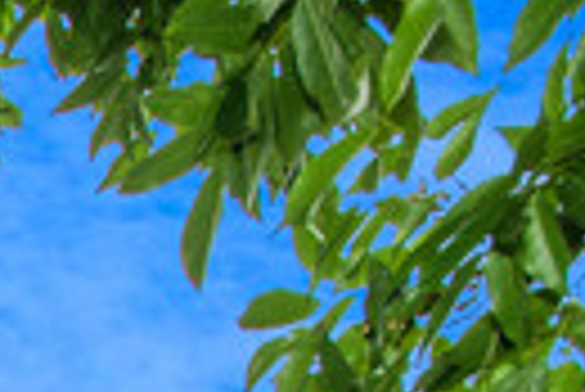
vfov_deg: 8.8
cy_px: 1304
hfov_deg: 11.9
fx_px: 1920
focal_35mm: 118
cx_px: -1030
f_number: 10
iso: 250
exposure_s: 1/250
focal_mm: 10
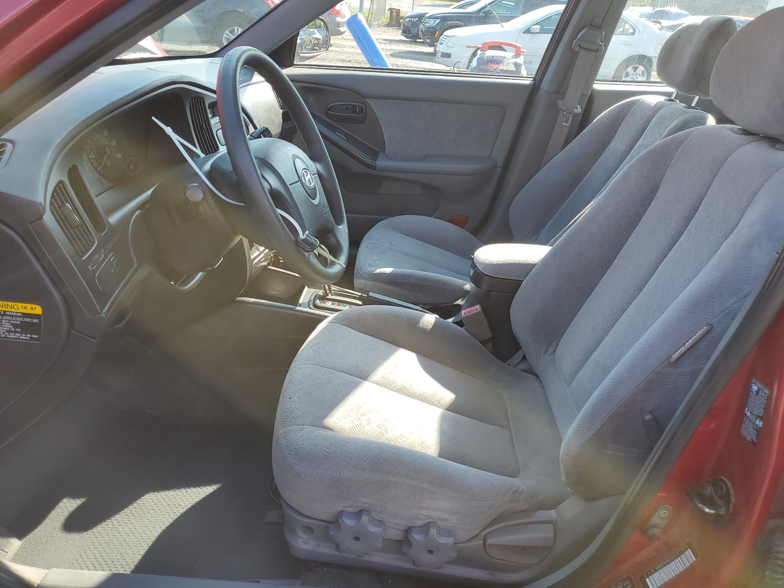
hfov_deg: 67.3
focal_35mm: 26
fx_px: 589
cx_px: 392
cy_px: 294
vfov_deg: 53.1
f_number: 1.5
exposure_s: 1/435
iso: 50
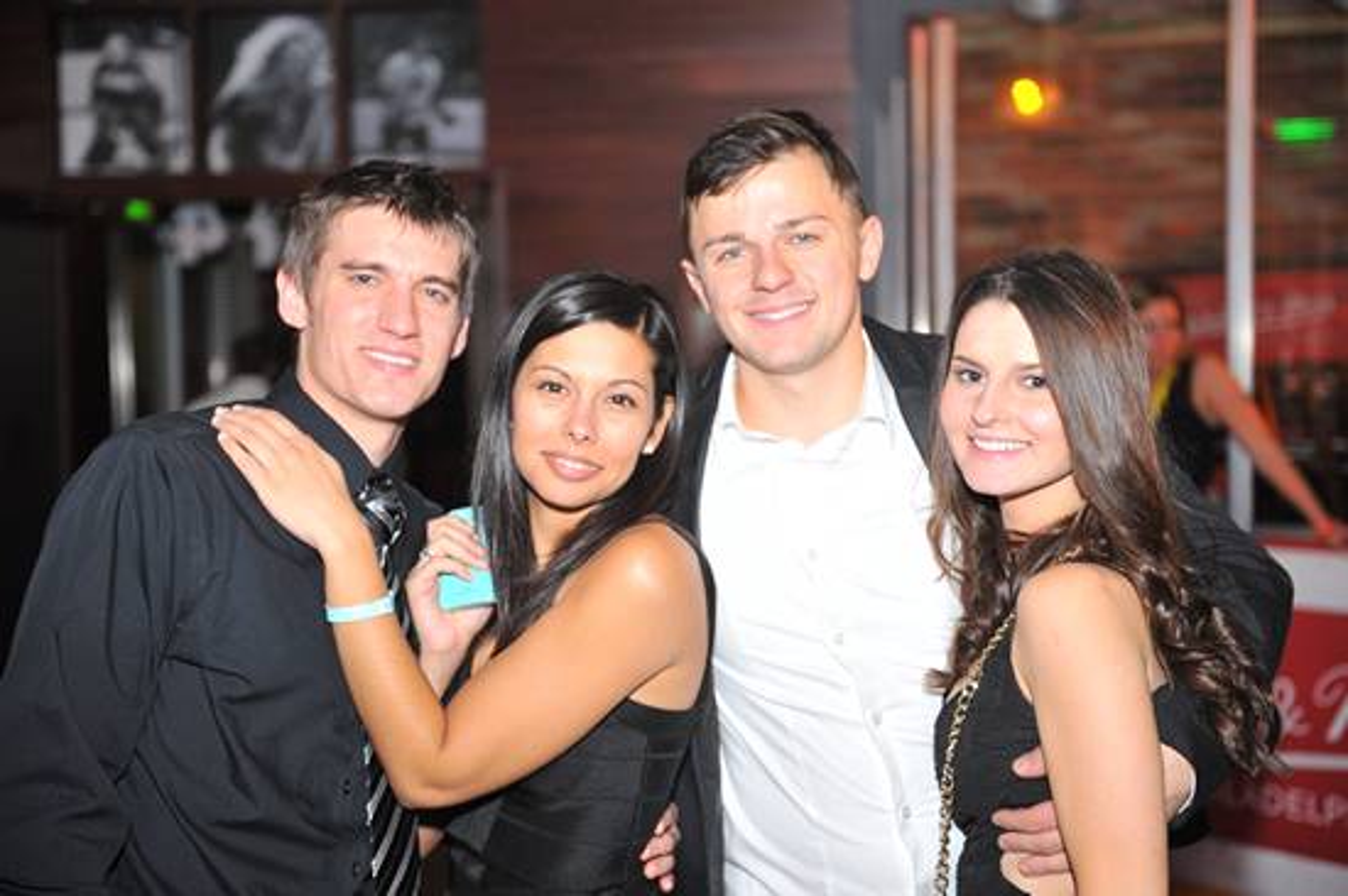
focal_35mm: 56
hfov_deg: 35.7
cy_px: 448
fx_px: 2096
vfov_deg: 24.2
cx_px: 674
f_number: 3.2
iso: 1600
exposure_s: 1/100
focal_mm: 56
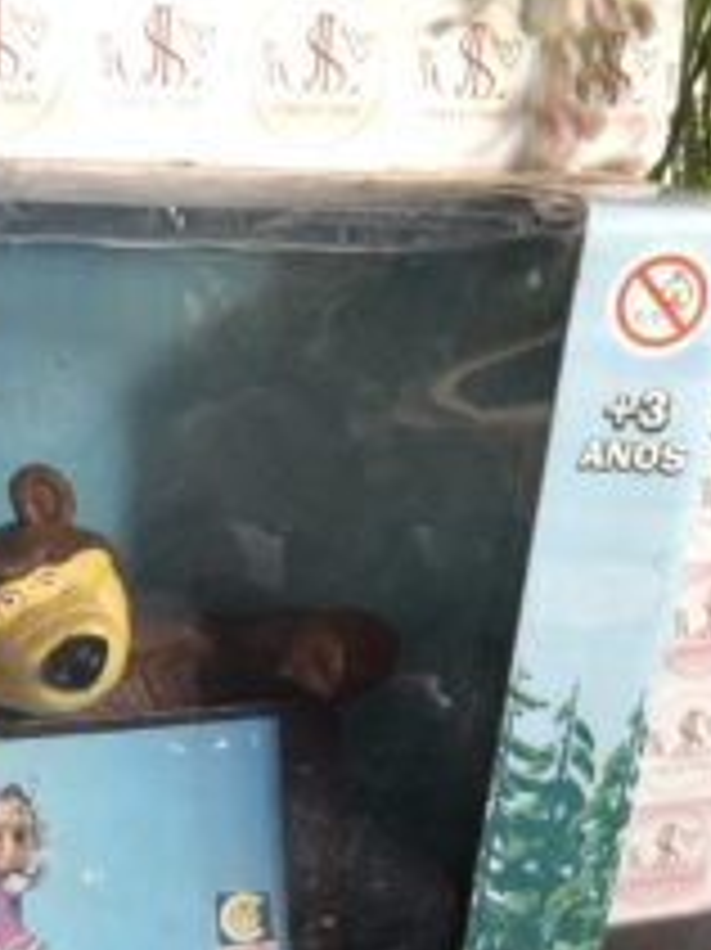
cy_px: 855
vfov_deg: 34.2
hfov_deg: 26.8
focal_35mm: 53
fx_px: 1453
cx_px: 104
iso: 40
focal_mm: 3.99
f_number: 1.8
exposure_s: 1/20
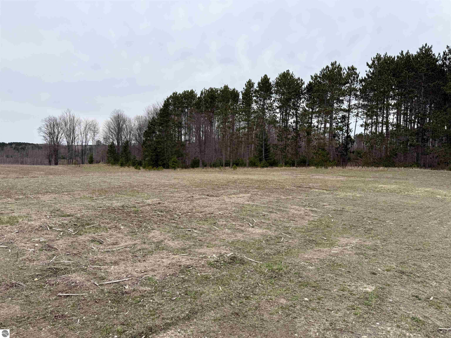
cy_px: 169
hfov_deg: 71.6
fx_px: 313
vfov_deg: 56.8
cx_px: 226
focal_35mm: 24
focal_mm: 6.76
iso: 80
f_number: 1.78
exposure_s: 1/2801
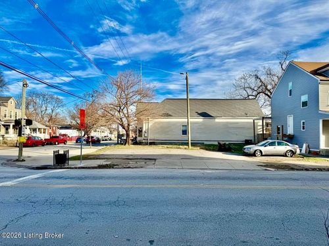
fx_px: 228
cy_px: 123
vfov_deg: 56.8
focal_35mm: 24
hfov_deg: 71.6
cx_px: 164
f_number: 1.78
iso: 80
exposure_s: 1/3096
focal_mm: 6.76
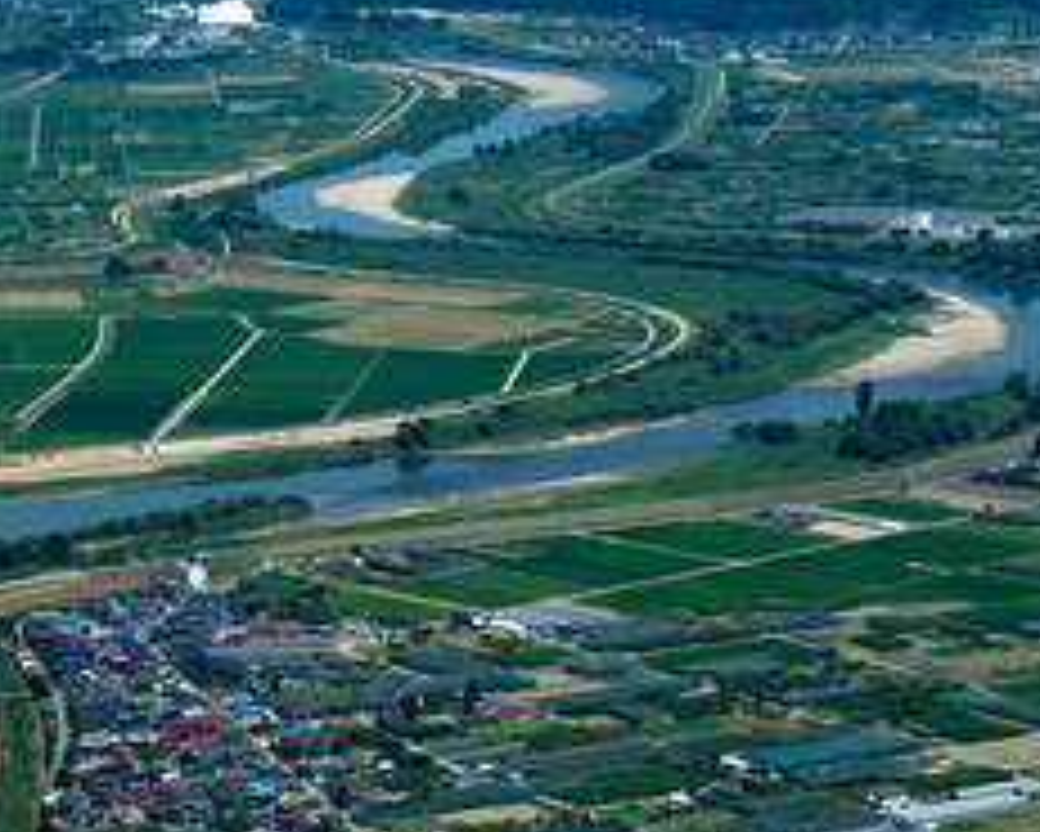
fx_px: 4496
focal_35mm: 146
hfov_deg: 12.8
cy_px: 349
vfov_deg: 10.6
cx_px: -275
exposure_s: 1/400
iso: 125
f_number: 8
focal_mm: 36
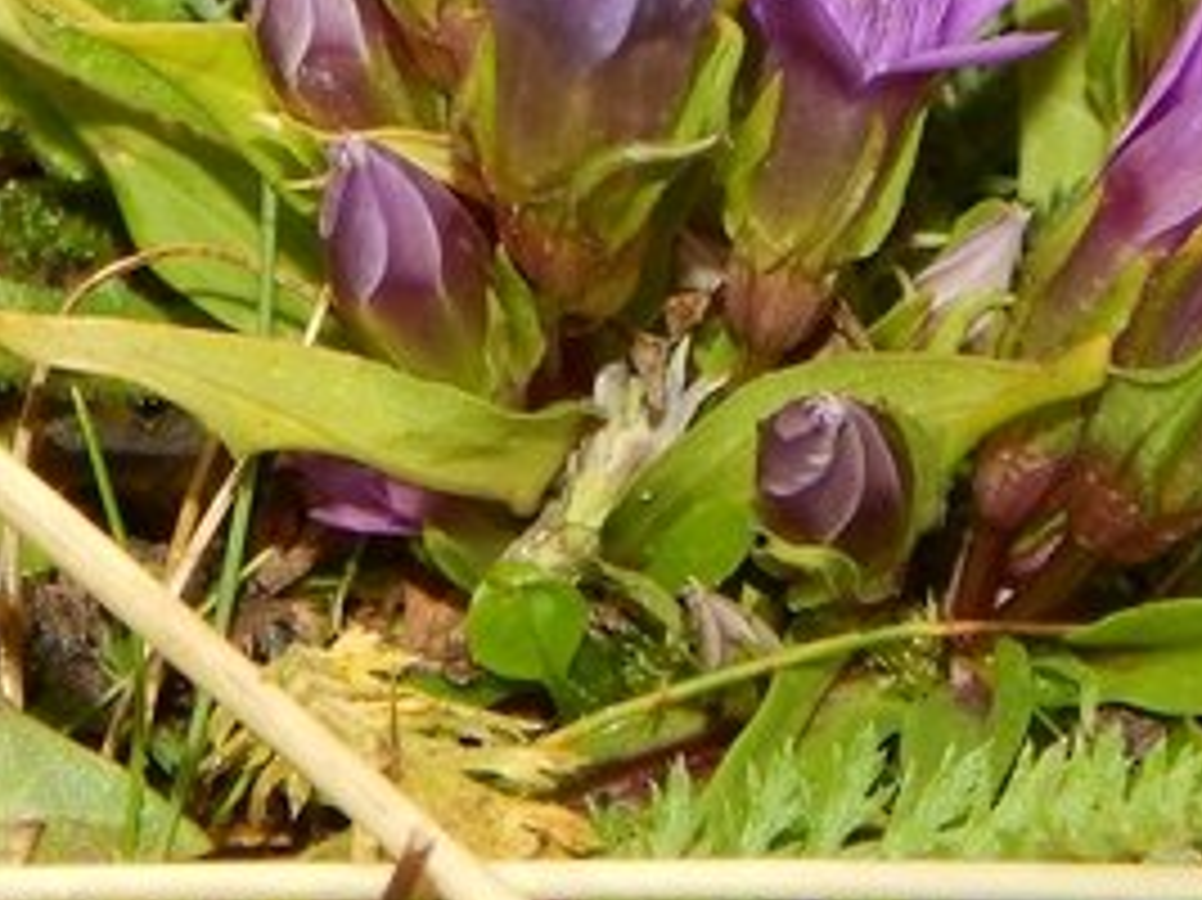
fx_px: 9788
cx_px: 423
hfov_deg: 7.0
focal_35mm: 282
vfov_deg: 5.2
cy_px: -392
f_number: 8.8
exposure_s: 1/250
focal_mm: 16.6
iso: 125
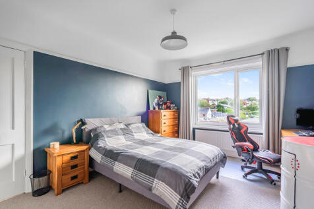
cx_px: 157
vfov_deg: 73.7
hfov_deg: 96.8
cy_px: 104
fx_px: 139
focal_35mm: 16
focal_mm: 16
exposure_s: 1/30
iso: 160
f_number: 9
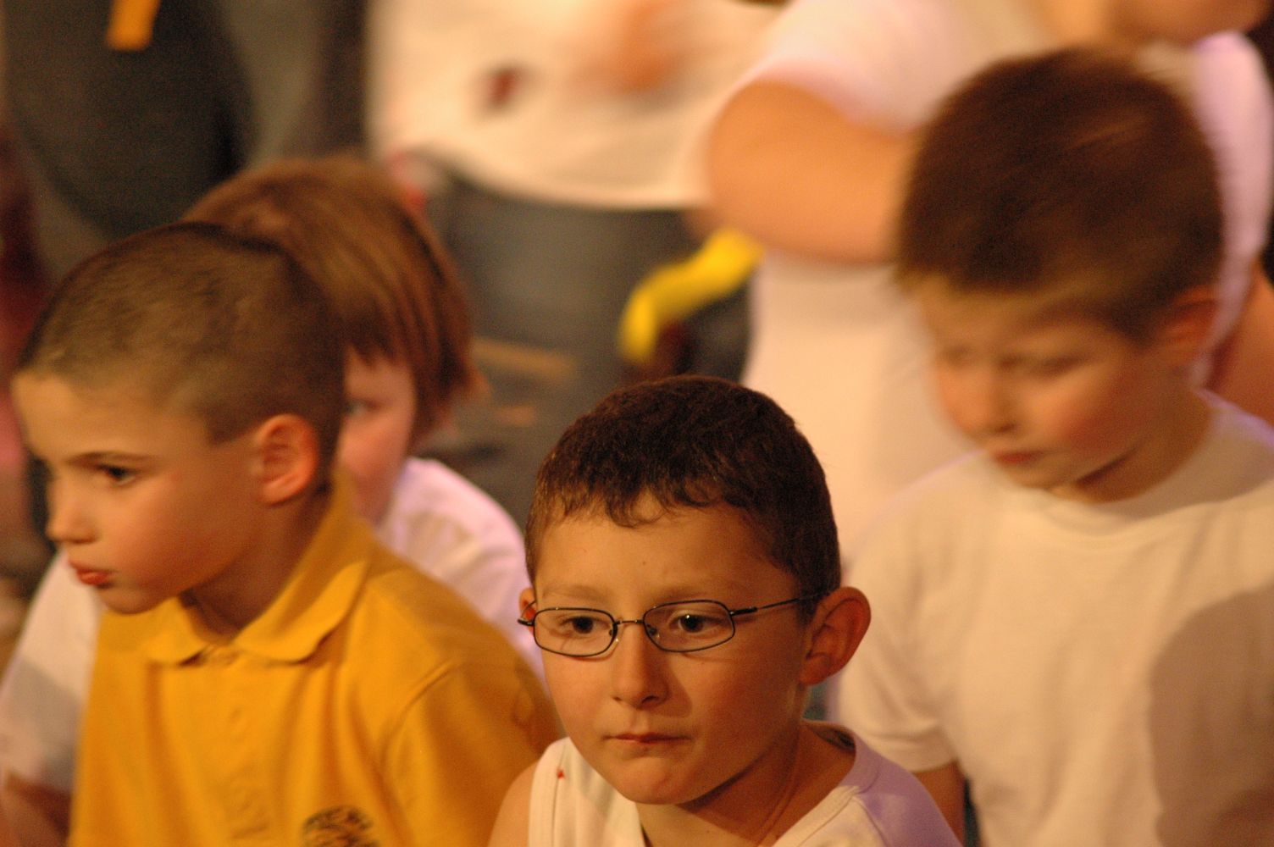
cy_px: 424
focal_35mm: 300
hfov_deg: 6.9
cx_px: 637
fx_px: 10607
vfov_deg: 4.6
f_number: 5
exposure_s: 1/25
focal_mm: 200
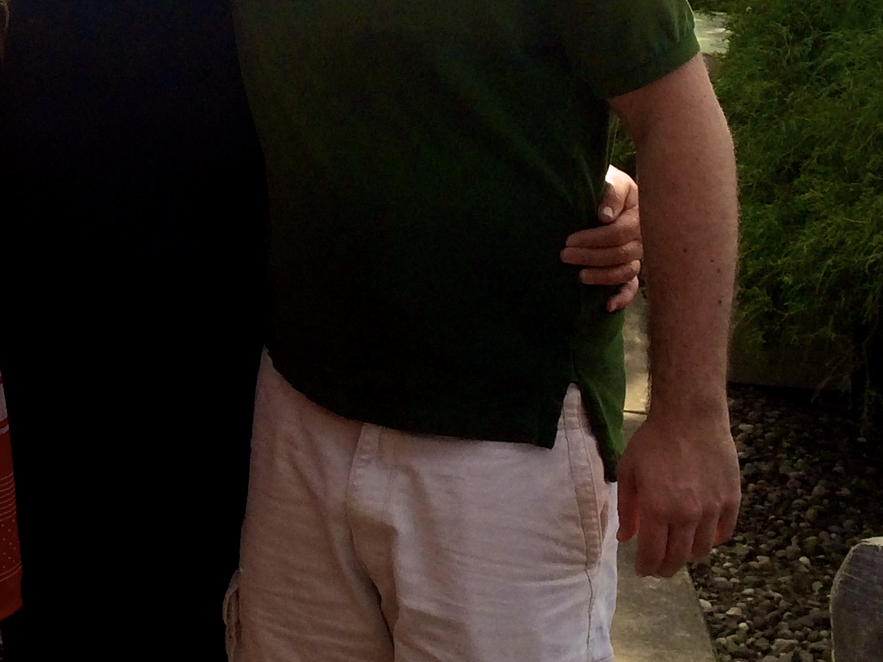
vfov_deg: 17.0
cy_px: 133
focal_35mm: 86
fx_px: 2193
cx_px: -67
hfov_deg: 21.7
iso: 40
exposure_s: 1/1368
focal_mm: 4.12
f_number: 2.2
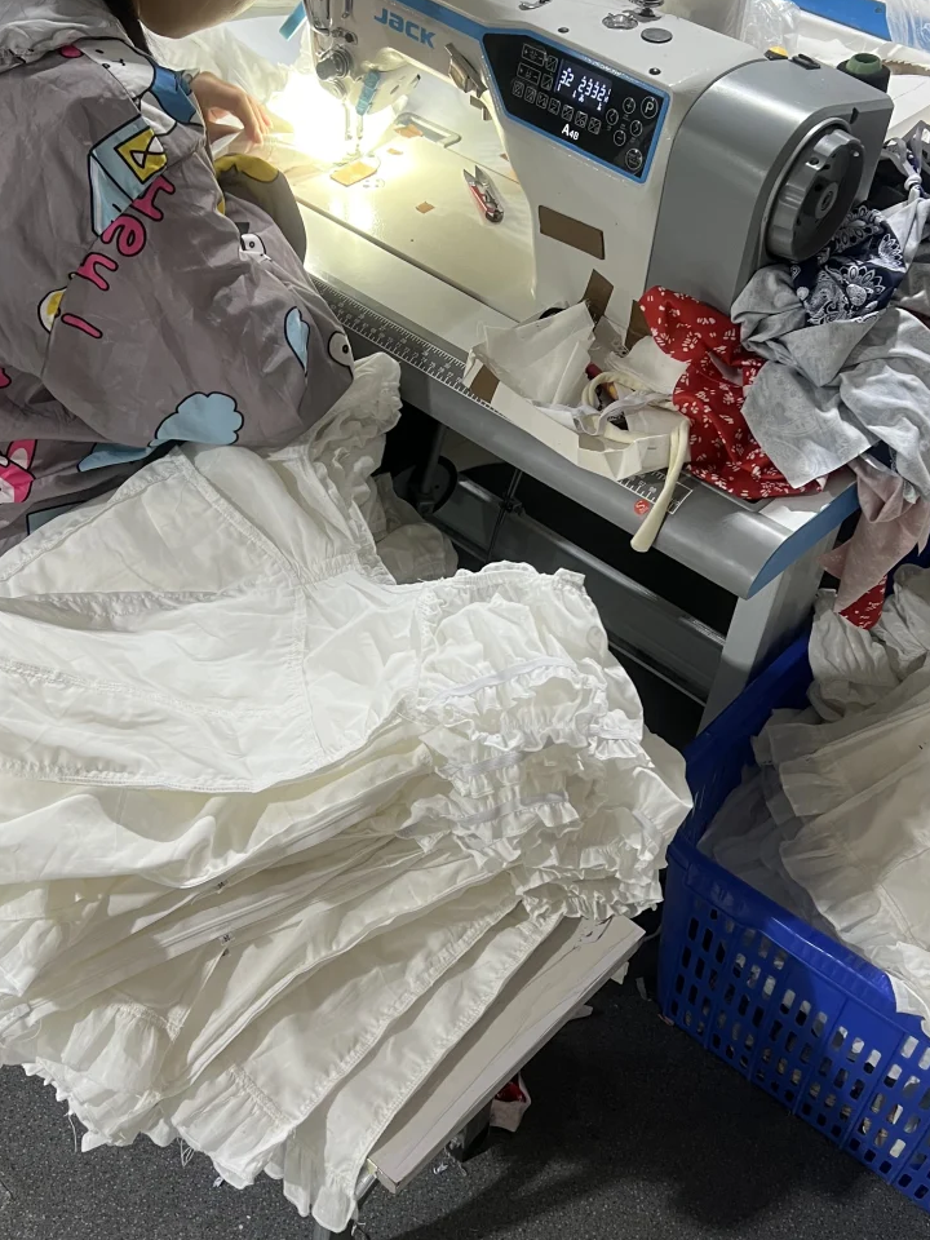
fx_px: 1397
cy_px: 668
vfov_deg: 47.8
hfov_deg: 36.7
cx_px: 381
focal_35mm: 39
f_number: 1.5
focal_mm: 5.7
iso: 80
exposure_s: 1/50
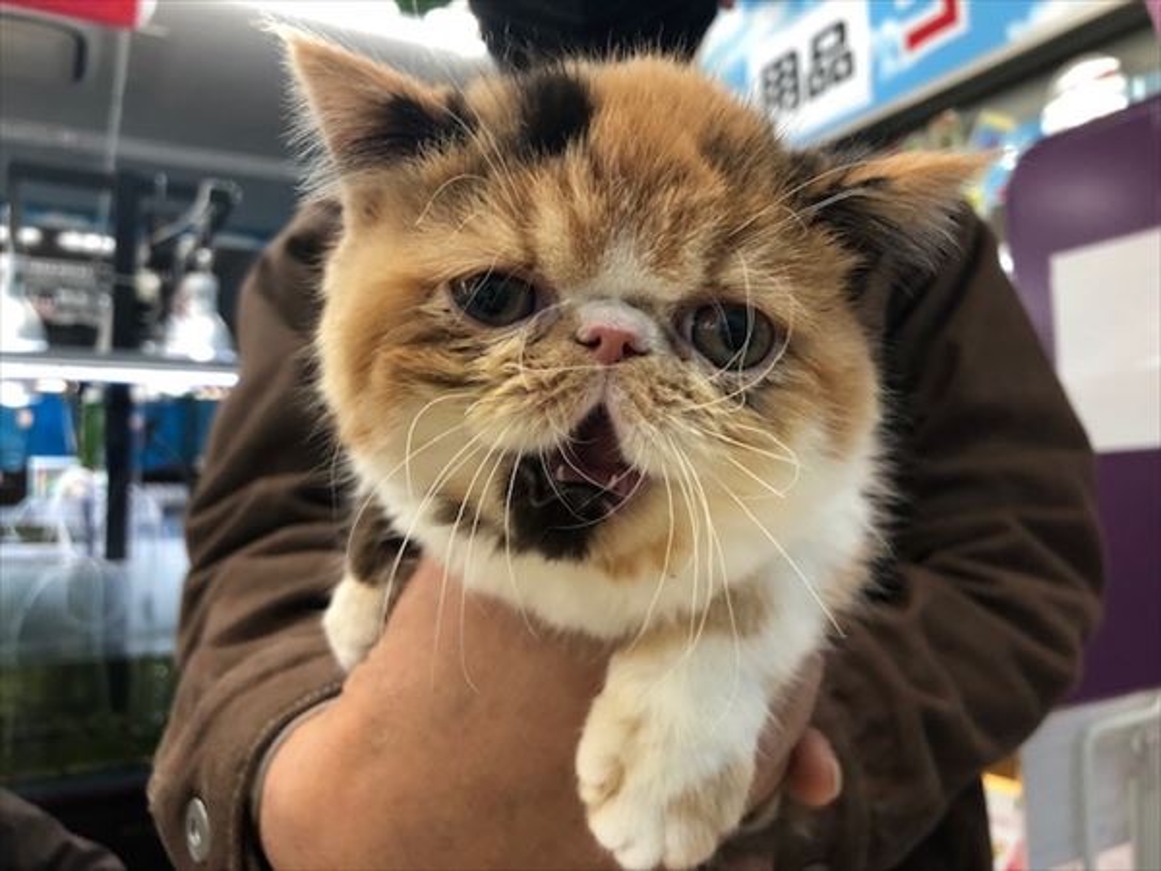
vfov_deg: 49.7
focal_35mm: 28
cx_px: 580
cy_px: 436
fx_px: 939
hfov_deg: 63.4
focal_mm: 3.99
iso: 40
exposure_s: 1/30
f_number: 1.8
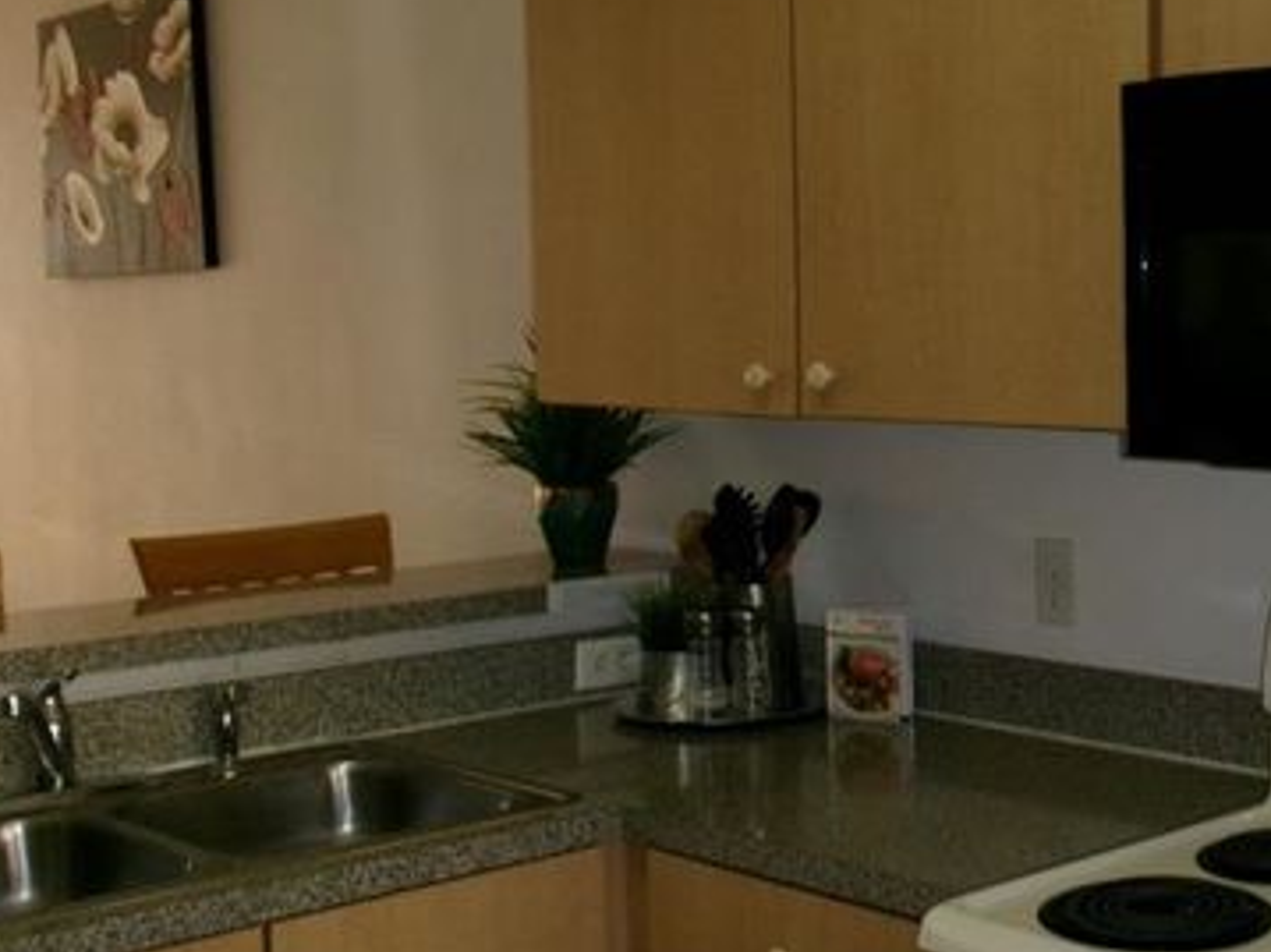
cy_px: 481
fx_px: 2019
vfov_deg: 26.5
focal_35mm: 55
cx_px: 1167
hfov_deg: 33.0
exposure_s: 1/34
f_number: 3.9
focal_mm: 5.1
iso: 200
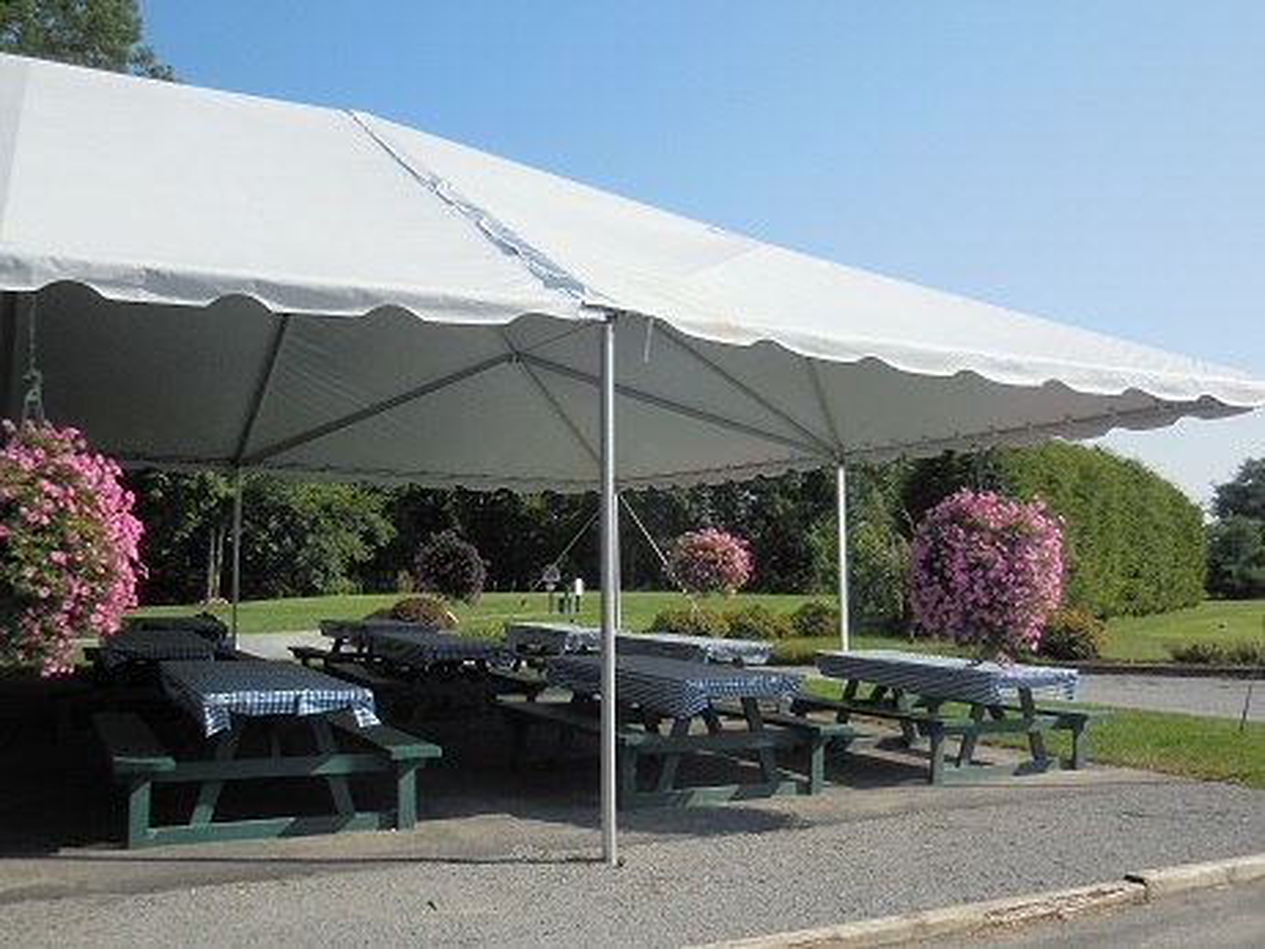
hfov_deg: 55.3
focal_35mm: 33
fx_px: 1206
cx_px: 632
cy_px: 474
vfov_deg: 43.0
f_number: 3.7
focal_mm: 5.9
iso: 125
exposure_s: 1/1250
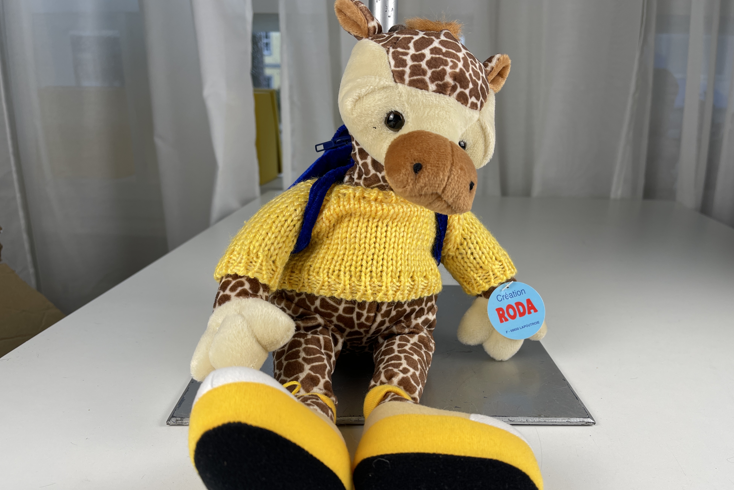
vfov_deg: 47.8
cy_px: 276
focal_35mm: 27
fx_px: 550
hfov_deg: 67.4
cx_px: 381
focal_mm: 5.1
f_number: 1.6
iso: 32
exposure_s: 1/119
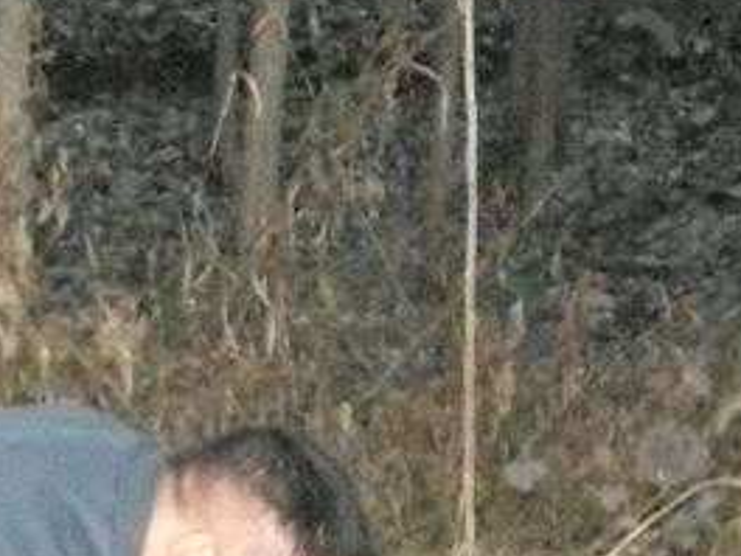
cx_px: -112
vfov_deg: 10.8
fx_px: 2911
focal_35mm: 136
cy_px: 590
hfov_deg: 14.1
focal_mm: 5.7
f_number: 2.8
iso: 1288
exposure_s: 1/60
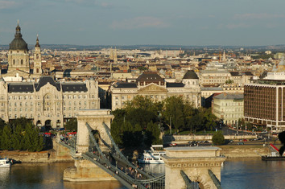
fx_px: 988
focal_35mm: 125
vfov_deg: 10.9
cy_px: 112
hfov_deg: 16.4
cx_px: 120
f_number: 8
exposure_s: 1/250
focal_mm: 70
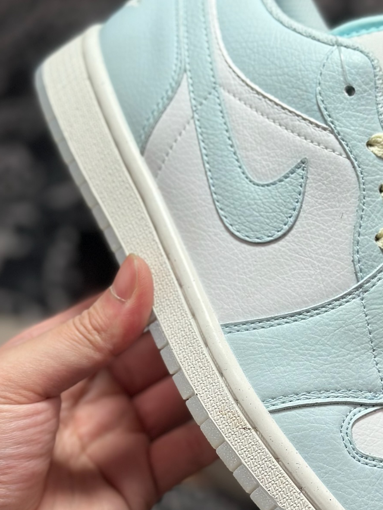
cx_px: 316
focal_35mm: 83
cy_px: 292
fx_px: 1224
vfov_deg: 23.5
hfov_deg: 17.6
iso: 80
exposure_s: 1/1453
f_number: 1.78
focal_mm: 6.86
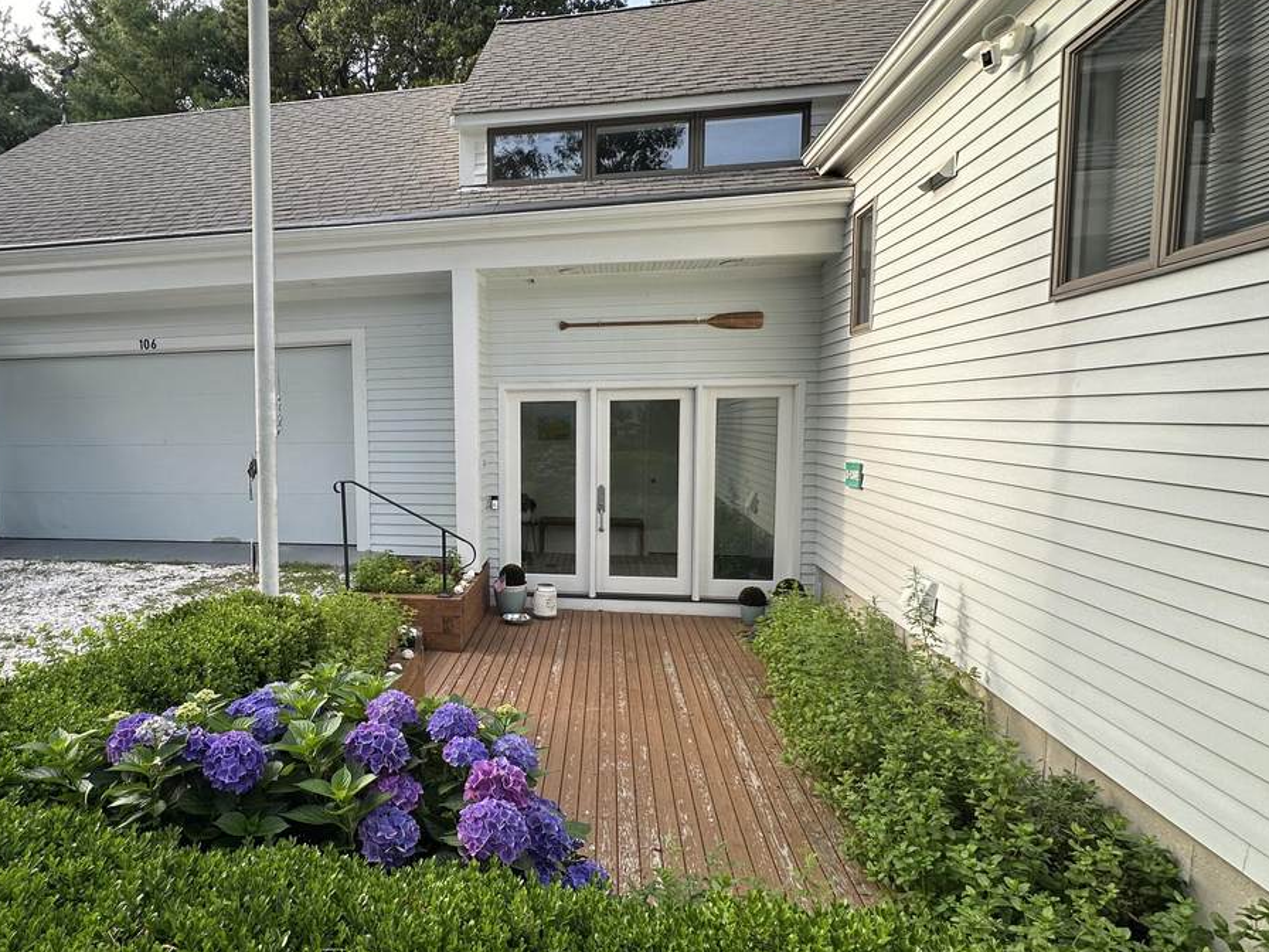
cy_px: 482
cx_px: 459
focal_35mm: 20
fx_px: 733
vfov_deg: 66.0
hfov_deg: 79.9
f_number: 2.2
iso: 40
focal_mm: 2.22
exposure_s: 1/186
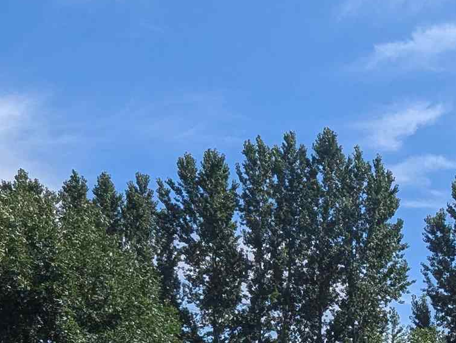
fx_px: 699
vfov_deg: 24.9
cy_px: 412
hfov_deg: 34.1
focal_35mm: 53
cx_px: 413
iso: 47
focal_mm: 1.95
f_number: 2.2
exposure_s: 1/2660
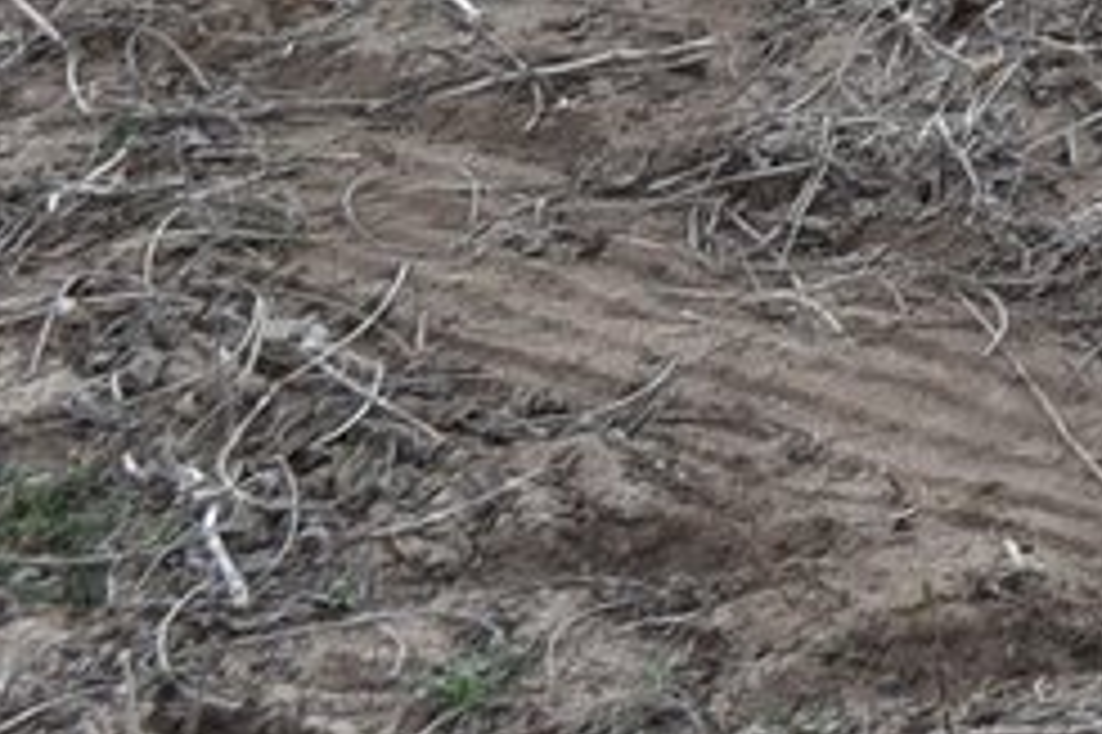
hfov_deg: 6.9
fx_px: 7968
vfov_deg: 5.0
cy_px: -1592
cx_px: 3526
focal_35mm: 260
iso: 140
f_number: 8
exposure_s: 1/250
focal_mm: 25
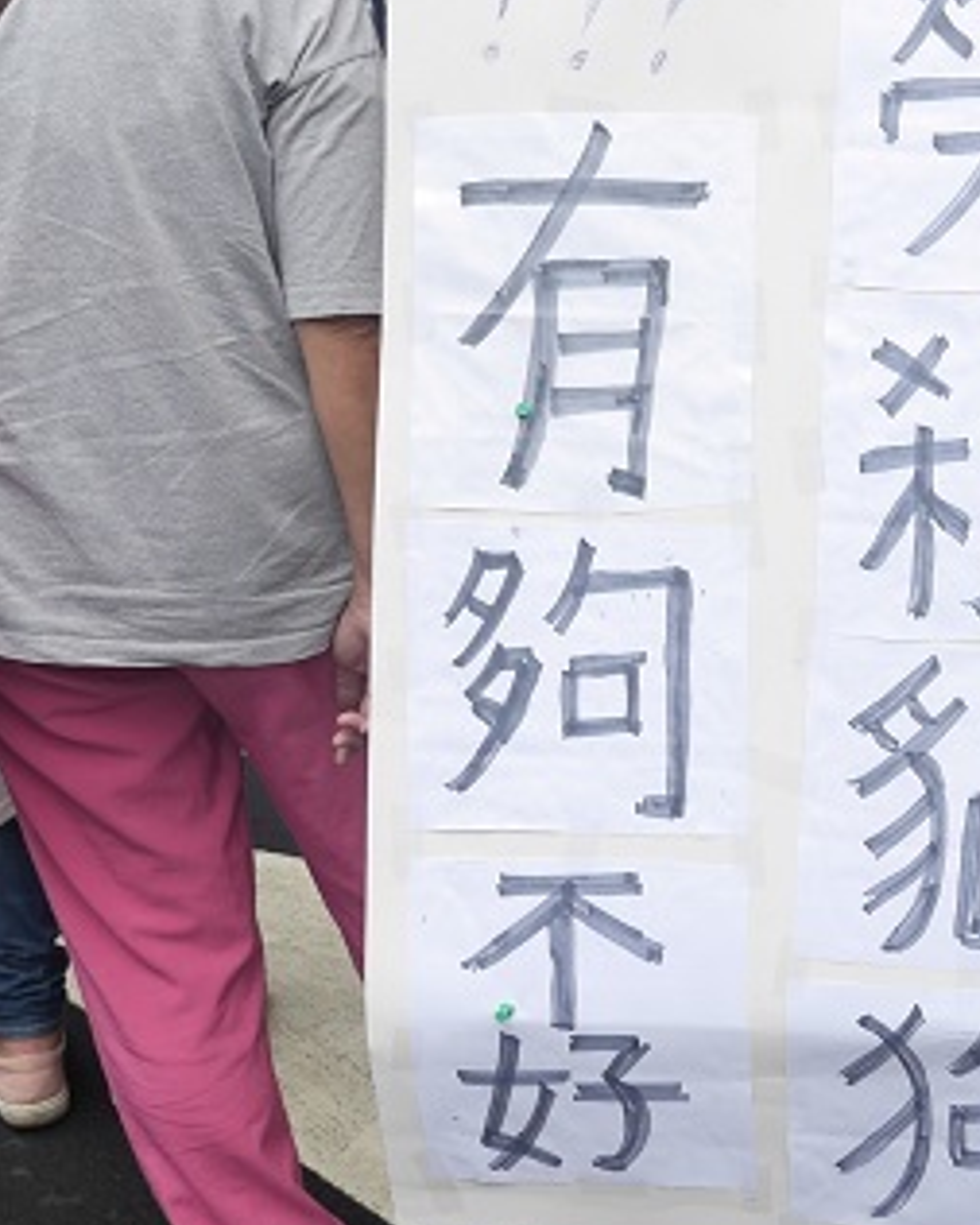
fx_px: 2283
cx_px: 1019
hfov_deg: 23.1
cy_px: 529
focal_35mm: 63
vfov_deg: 30.0
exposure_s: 1/160
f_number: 3.5
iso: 200
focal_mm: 12
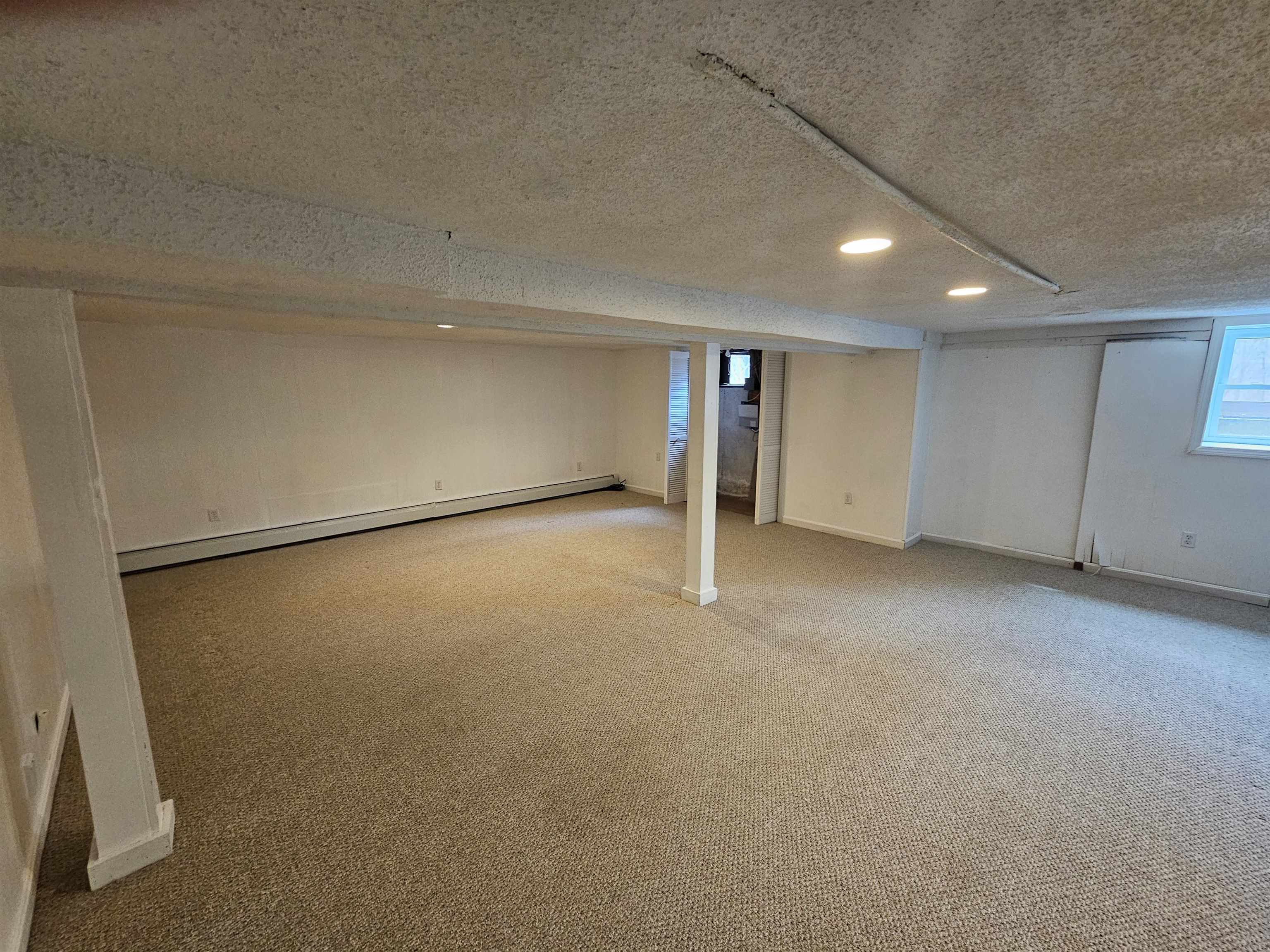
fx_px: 477
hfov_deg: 106.2
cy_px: 476
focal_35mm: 13
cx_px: 635
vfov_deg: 89.9
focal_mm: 2.2
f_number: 2.2
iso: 400
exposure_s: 1/30
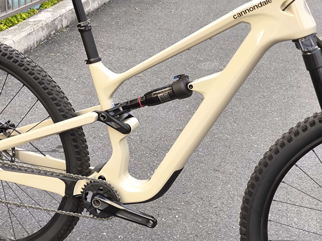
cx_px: 148
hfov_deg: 26.7
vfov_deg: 20.1
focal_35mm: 73
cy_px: 148
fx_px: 679
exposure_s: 1/100
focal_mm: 7.1
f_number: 1.9
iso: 160
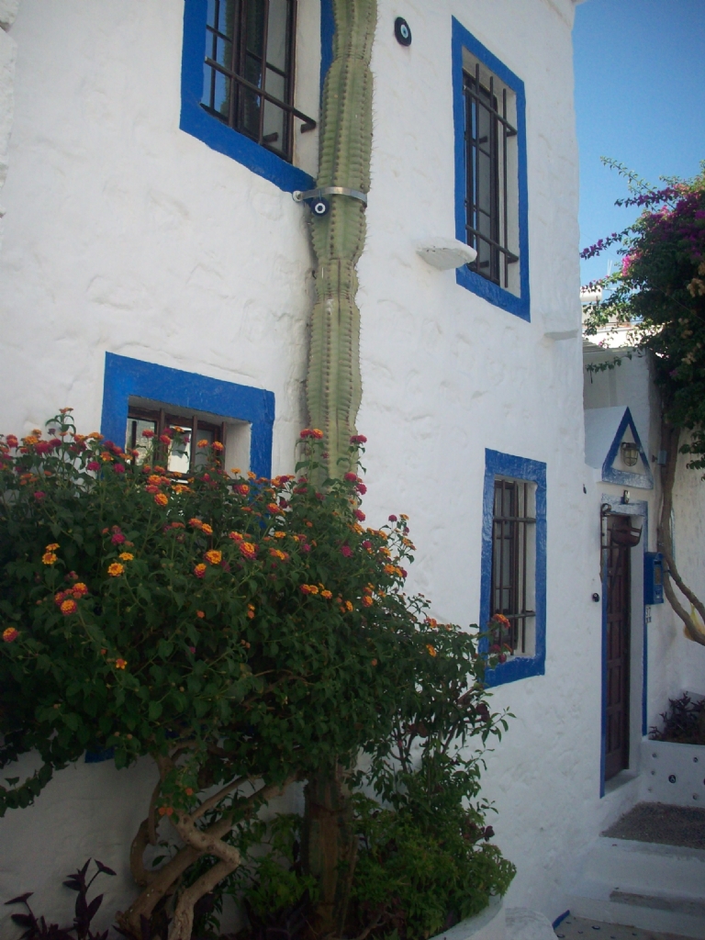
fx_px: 1005
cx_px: 352
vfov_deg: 50.1
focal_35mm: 37
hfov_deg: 38.7
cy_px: 470
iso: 80
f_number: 5.6
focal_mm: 6.2
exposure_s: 1/192
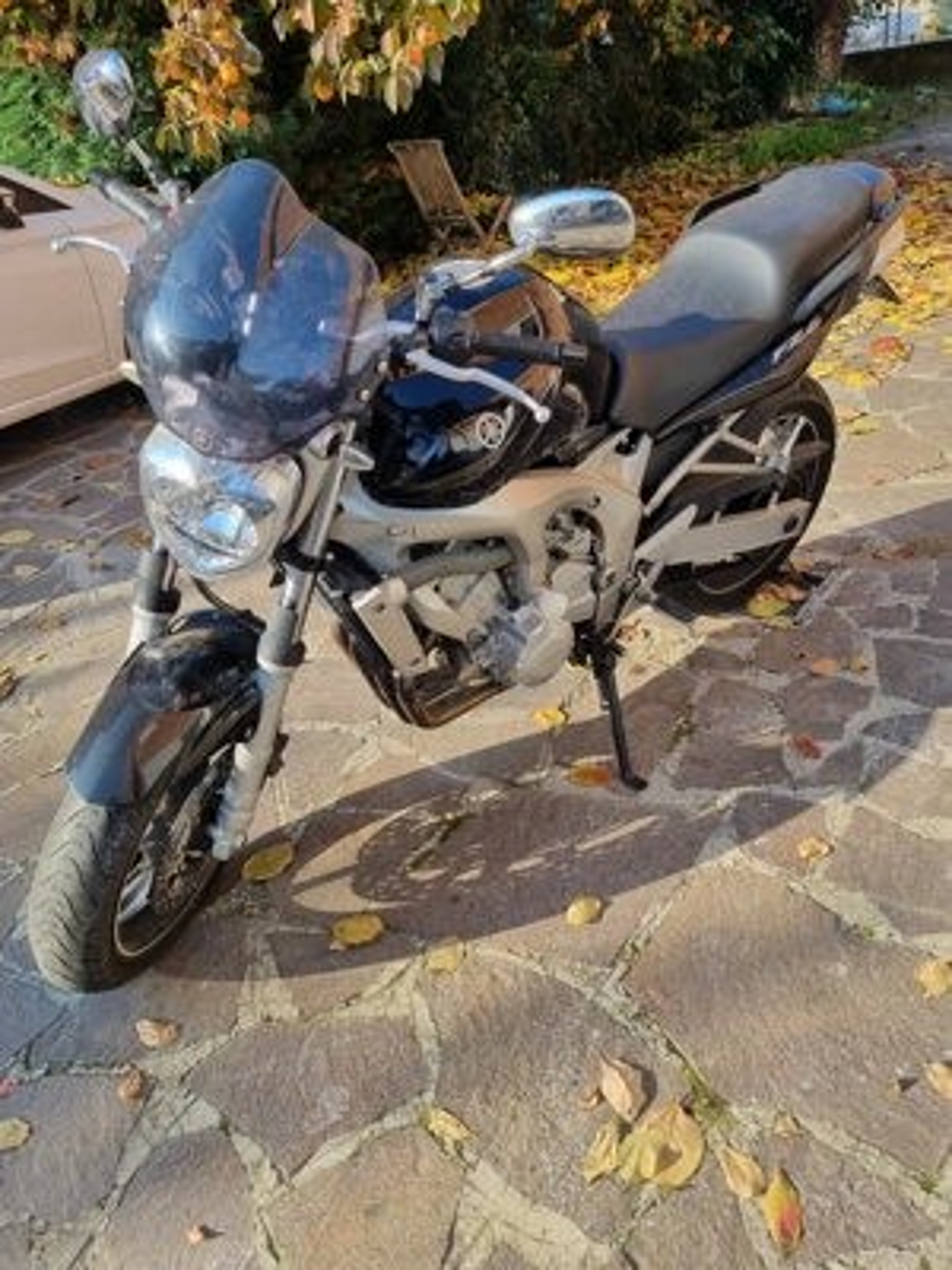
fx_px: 953
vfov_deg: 67.3
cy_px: 635
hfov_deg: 53.1
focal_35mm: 26
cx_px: 476
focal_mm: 5.4
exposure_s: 1/634
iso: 50
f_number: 1.8
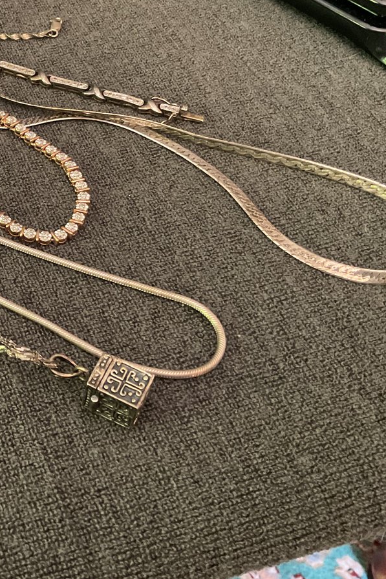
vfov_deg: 38.6
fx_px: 820
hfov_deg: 24.3
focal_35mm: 51
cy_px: 219
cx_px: -64
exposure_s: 1/25
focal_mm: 3
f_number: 1.8
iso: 320
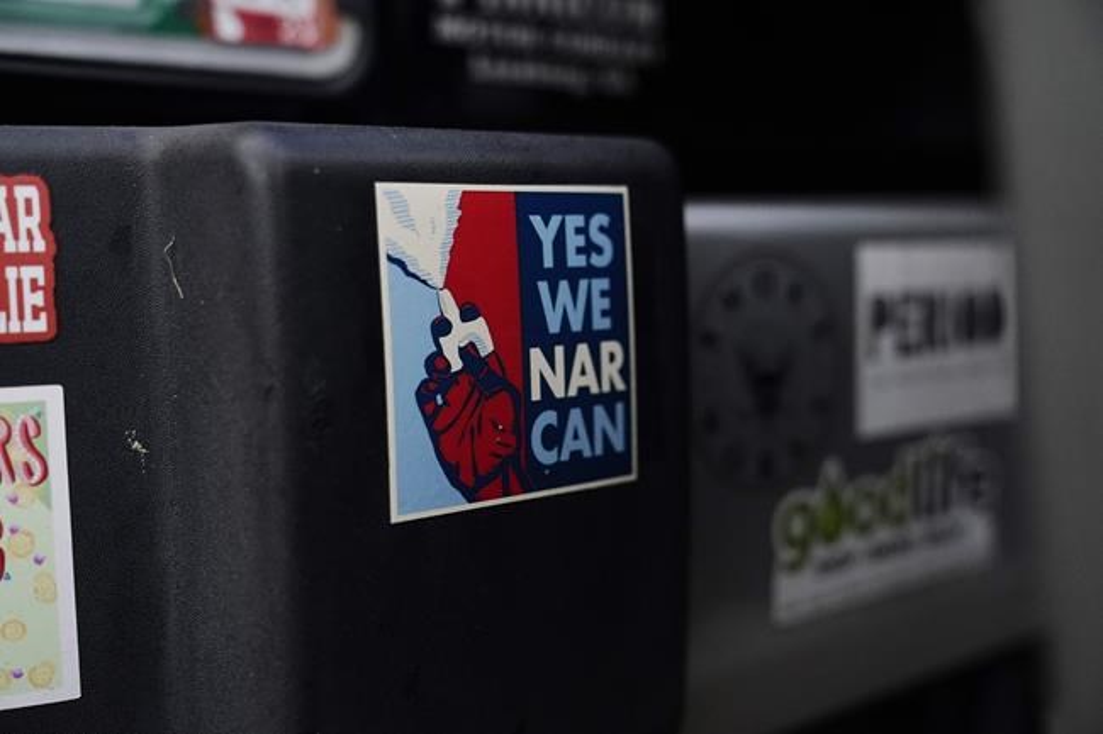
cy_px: 367
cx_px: 552
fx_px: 1317
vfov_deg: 31.2
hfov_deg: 45.4
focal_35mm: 43
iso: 5000
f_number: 2.8
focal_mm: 43
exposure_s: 1/32000
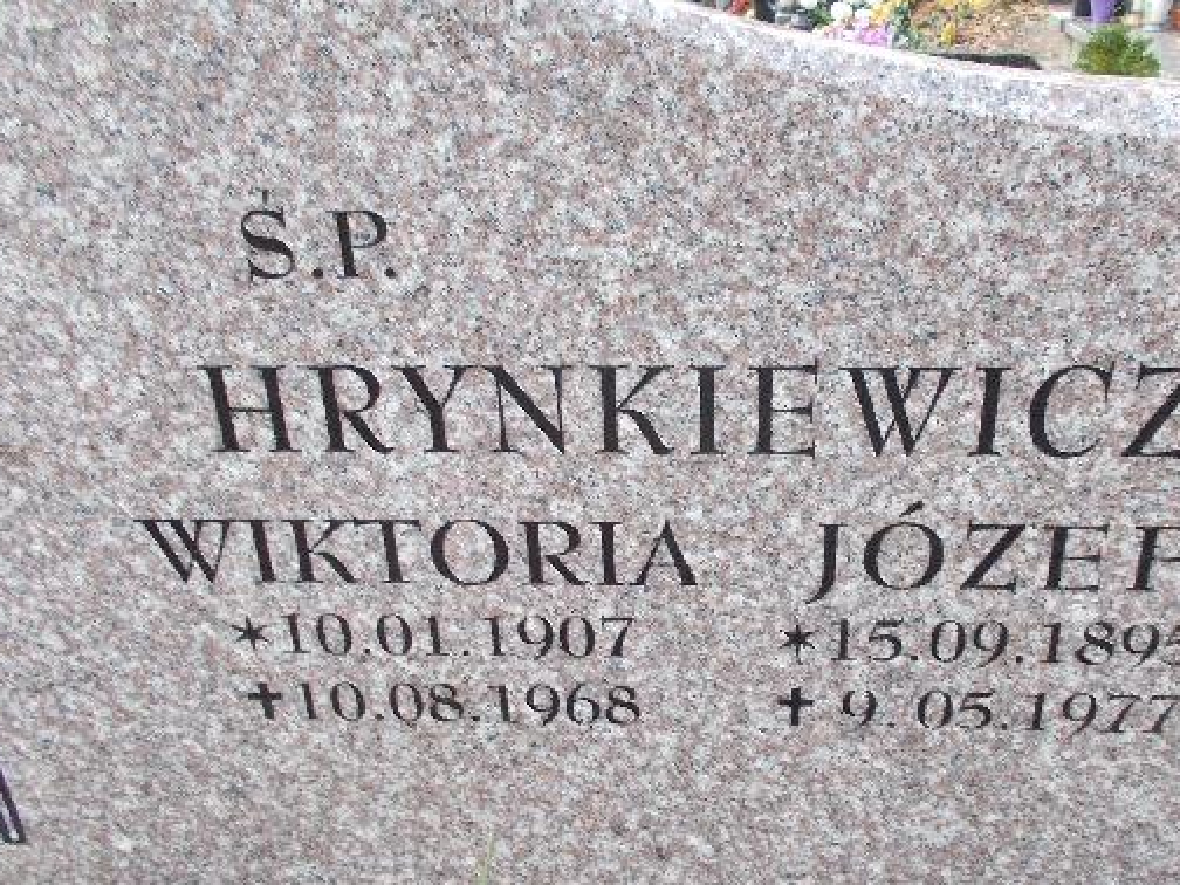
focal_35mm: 33
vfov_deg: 42.9
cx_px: 674
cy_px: 445
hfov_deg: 55.1
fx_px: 1125
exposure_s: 1/25
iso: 125
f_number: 3.2
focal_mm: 4.6
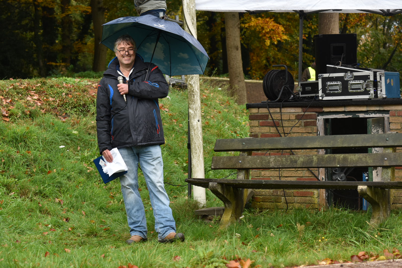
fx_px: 1440
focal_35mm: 129
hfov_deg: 15.9
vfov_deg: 10.6
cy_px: 134
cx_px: 201
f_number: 6.3
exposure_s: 1/160
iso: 400
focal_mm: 86
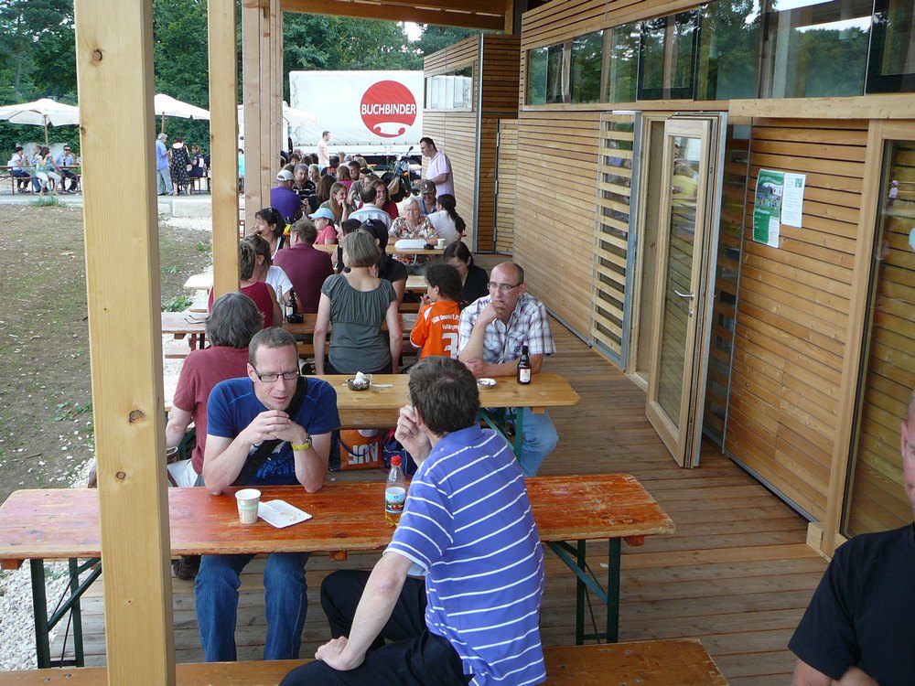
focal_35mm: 35
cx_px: 458
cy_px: 343
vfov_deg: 40.7
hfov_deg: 52.6
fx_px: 925
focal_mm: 5.2
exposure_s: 1/160
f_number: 2.8
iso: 80
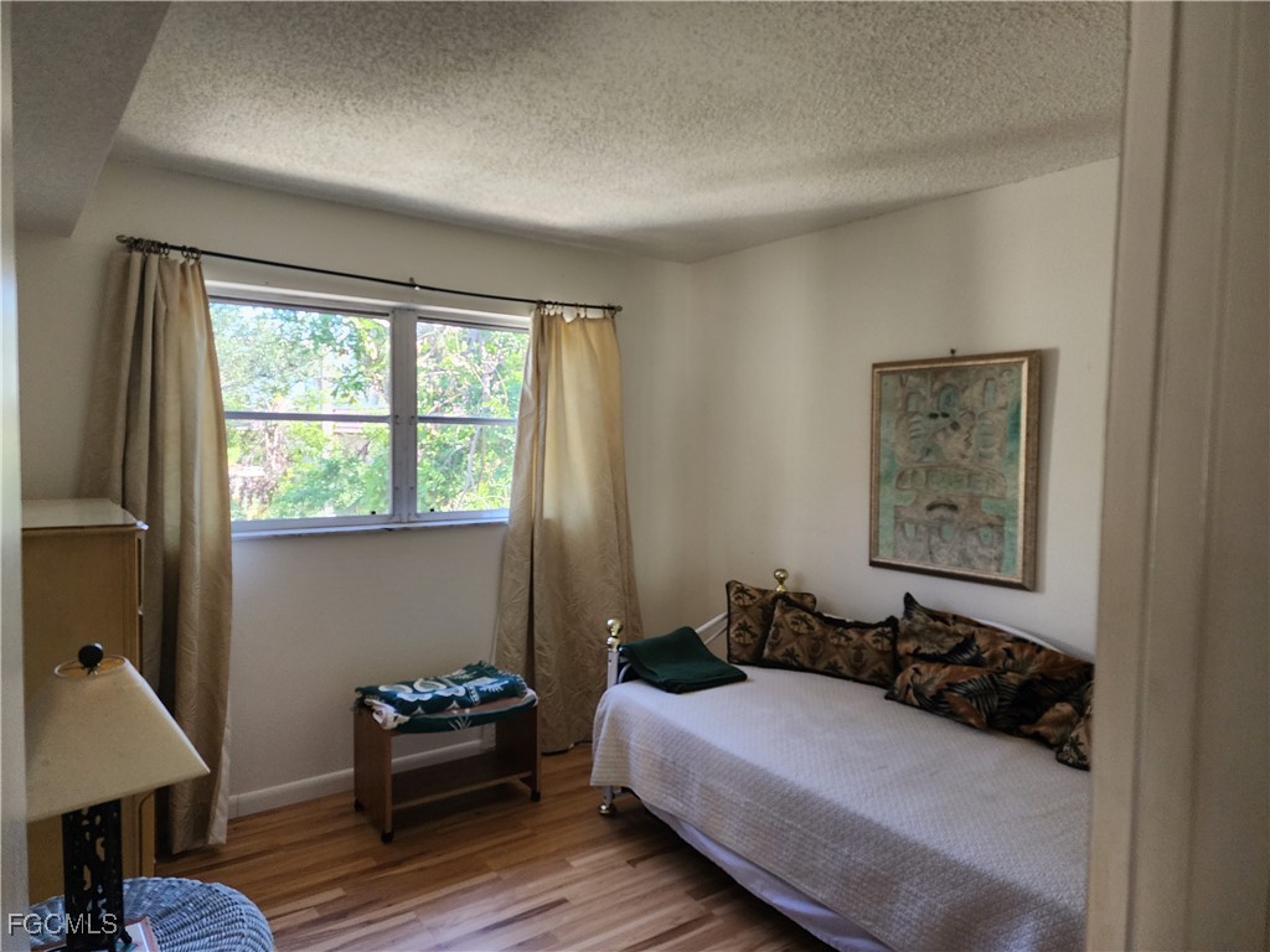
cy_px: 476
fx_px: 844
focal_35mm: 23
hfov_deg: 73.9
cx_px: 635
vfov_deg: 58.9
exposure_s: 1/120
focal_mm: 6.4
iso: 320
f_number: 1.8
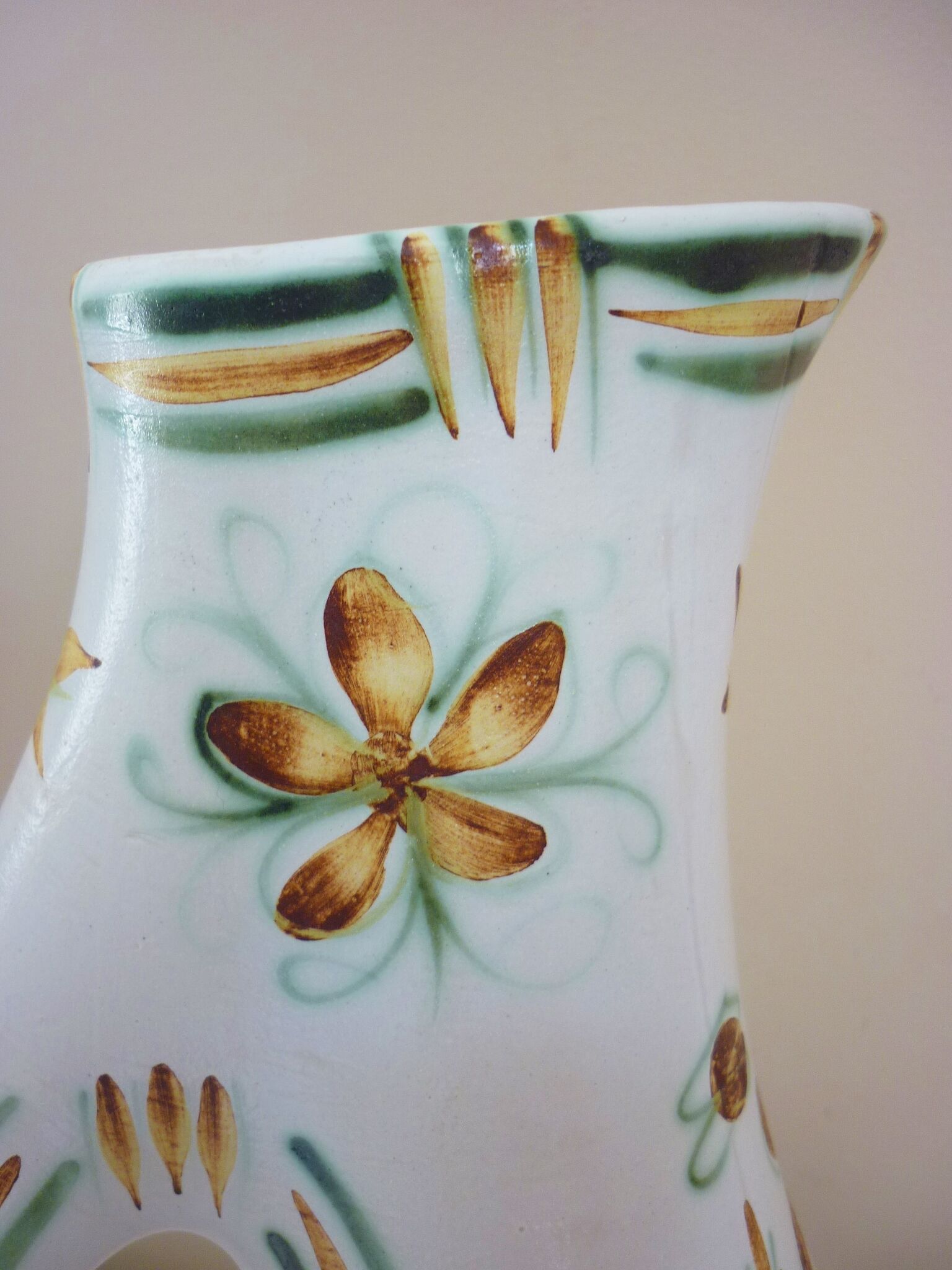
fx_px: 1210
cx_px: 476
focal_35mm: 33
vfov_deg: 55.4
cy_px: 635
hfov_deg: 42.9
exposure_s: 1/30
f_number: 2.8
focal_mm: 5.5
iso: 125
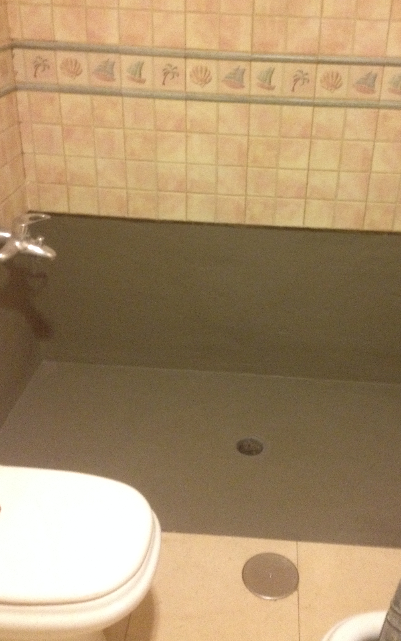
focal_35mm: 42
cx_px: 242
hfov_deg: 30.5
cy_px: 289
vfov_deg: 47.1
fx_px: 734
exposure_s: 1/15
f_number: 2.4
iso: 400
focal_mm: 4.28
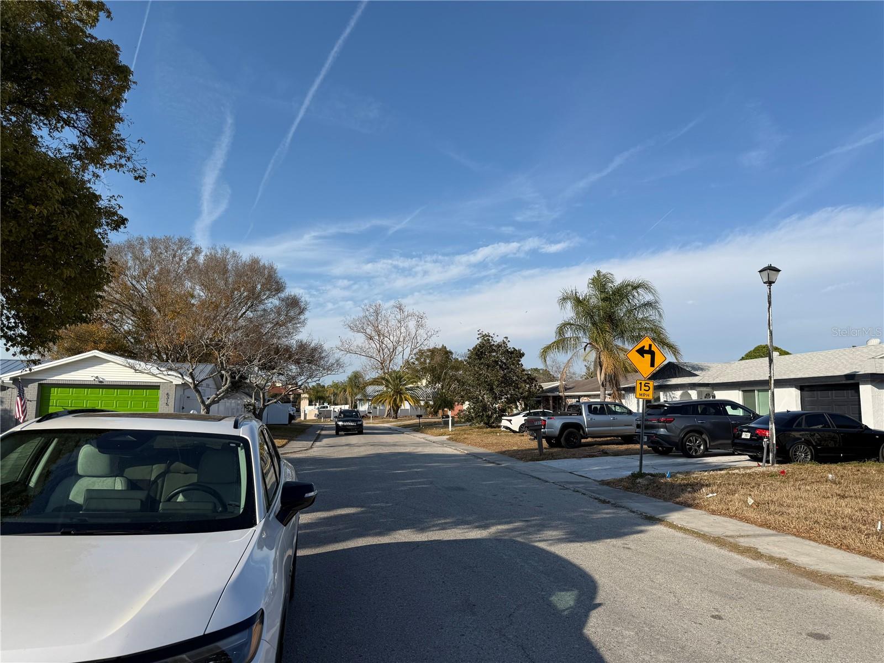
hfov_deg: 71.6
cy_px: 332
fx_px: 613
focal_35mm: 24
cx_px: 442
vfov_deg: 56.8
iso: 80
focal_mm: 6.76
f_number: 1.78
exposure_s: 1/4405
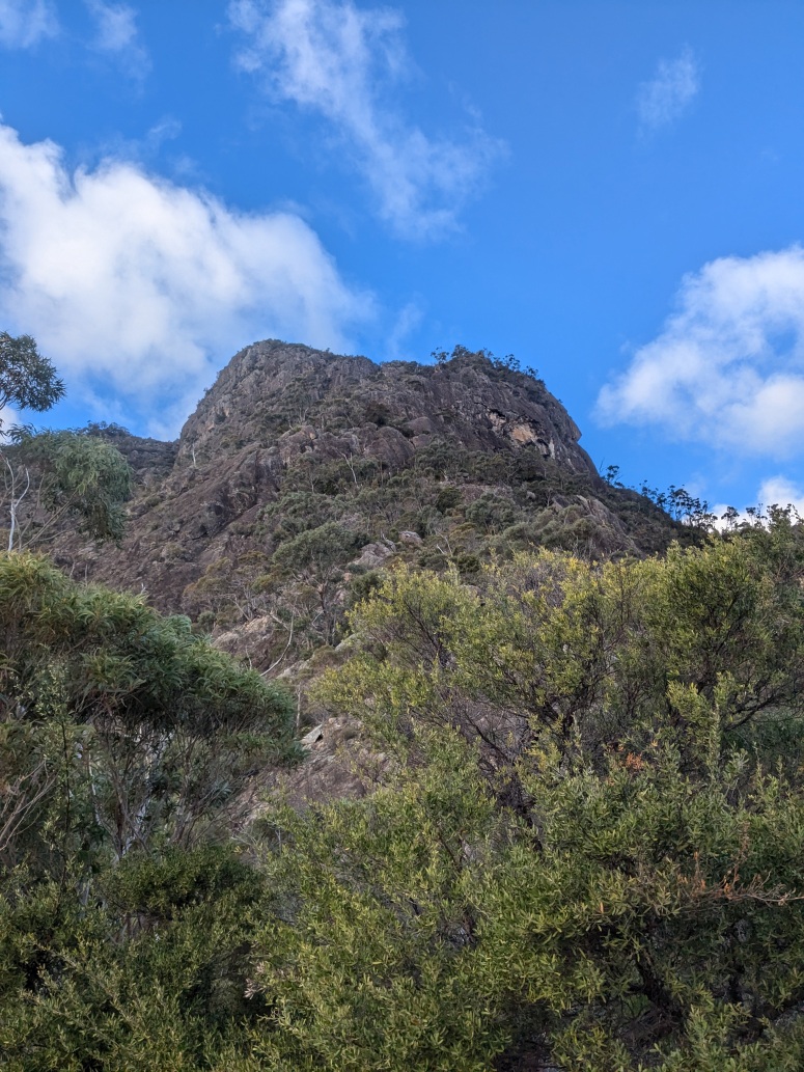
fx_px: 836
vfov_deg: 65.3
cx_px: 402
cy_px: 536
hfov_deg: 51.4
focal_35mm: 27
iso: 53
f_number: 1.73
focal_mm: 4.38
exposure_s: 1/899
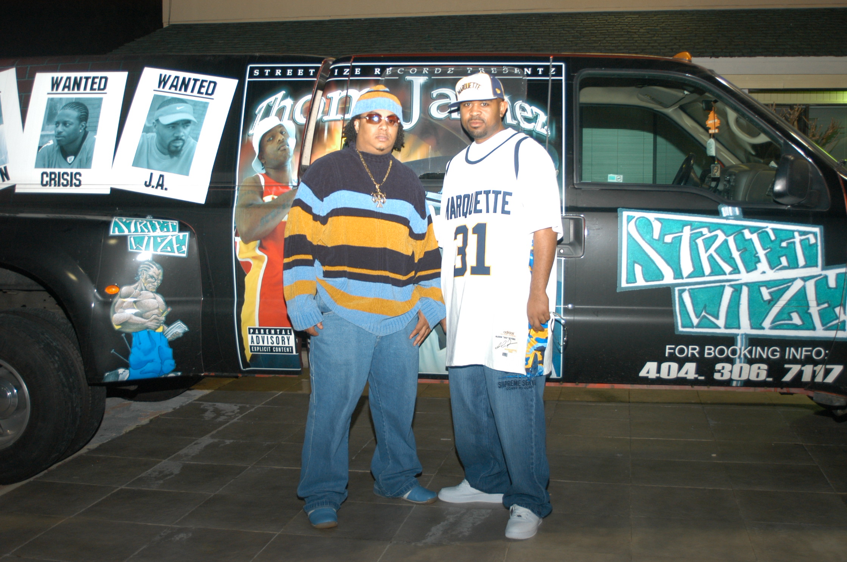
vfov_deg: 31.8
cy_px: 281
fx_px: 987
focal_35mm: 42
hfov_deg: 46.4
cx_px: 424
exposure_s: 1/25
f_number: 3.5
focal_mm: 28
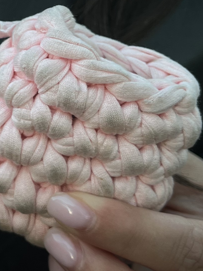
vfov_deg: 20.0
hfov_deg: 14.4
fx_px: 758
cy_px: 49
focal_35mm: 97
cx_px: -79
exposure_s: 1/122
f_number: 1.6
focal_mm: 5.1
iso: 40
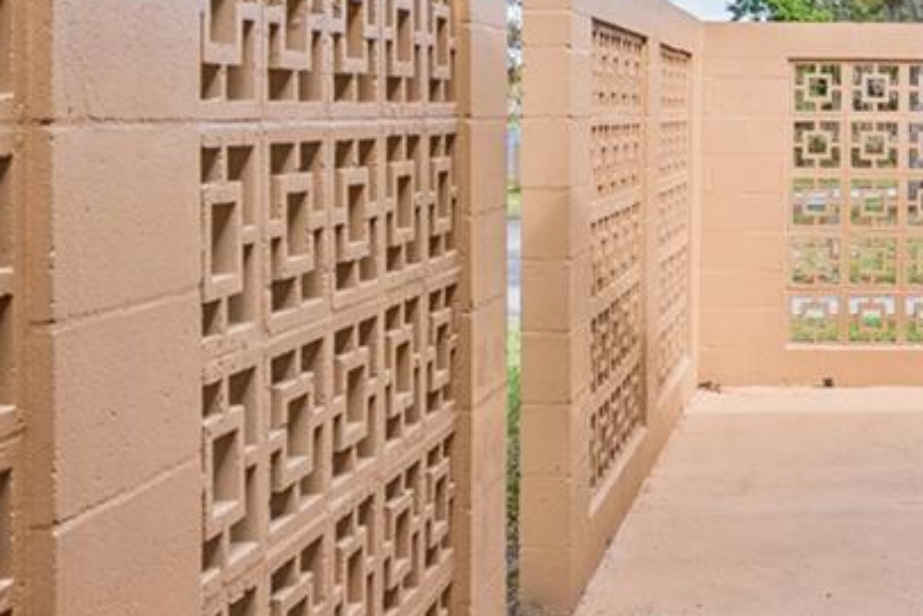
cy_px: 164
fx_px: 1718
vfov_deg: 20.2
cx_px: 887
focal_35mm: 67
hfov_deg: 28.5
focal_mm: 17
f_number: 9
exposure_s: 1/50
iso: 80
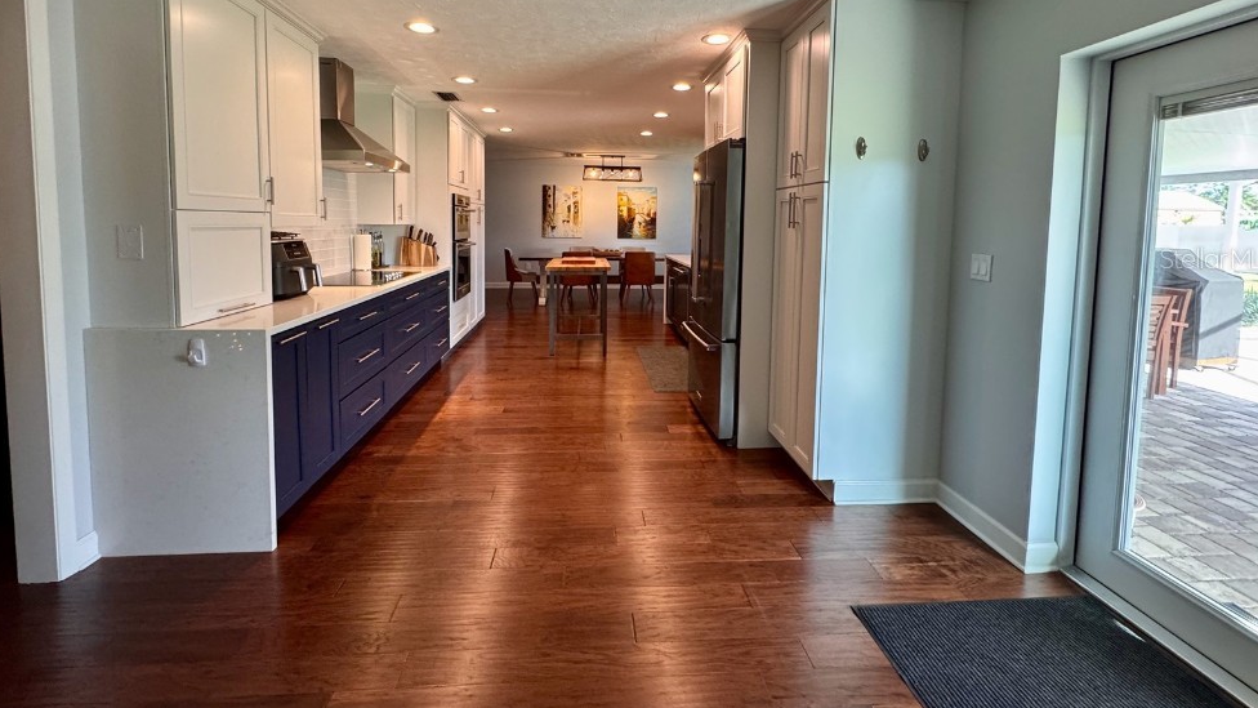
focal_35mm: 16
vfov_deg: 65.9
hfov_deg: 99.4
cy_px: 258
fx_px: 534
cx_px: 621
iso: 250
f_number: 2.2
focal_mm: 2.22
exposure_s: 1/60
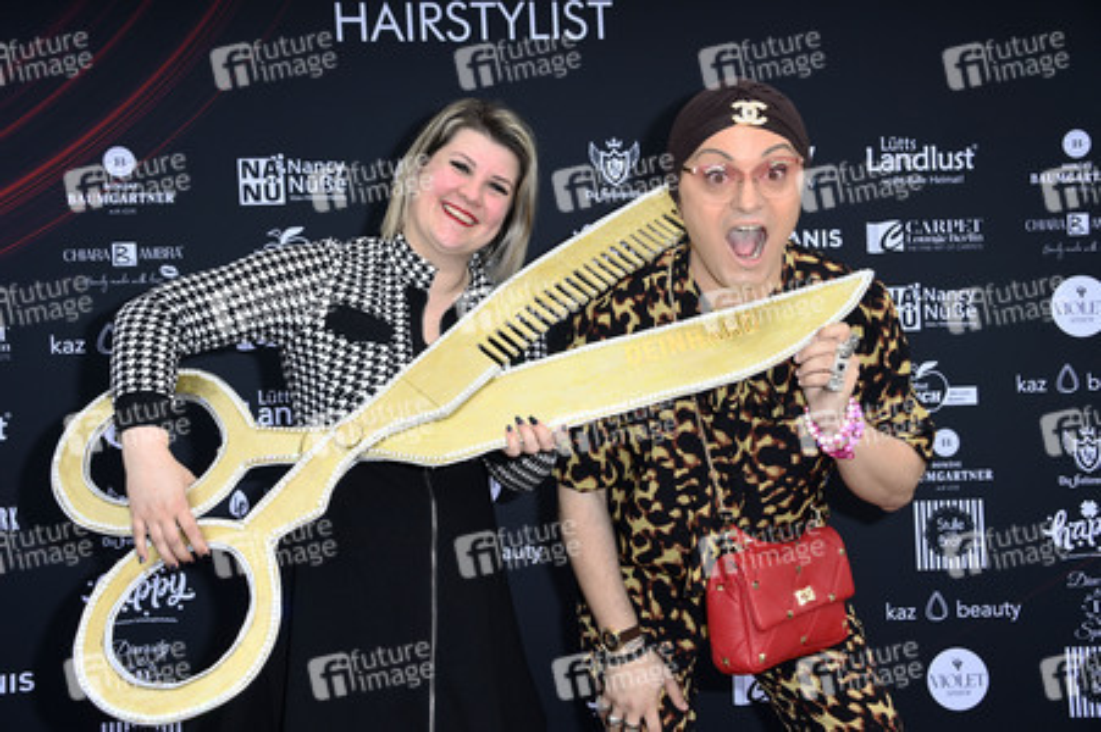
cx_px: 550
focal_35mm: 44
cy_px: 366
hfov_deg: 44.5
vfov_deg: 30.5
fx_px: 1345
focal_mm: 44
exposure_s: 1/200
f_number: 5.6
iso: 320
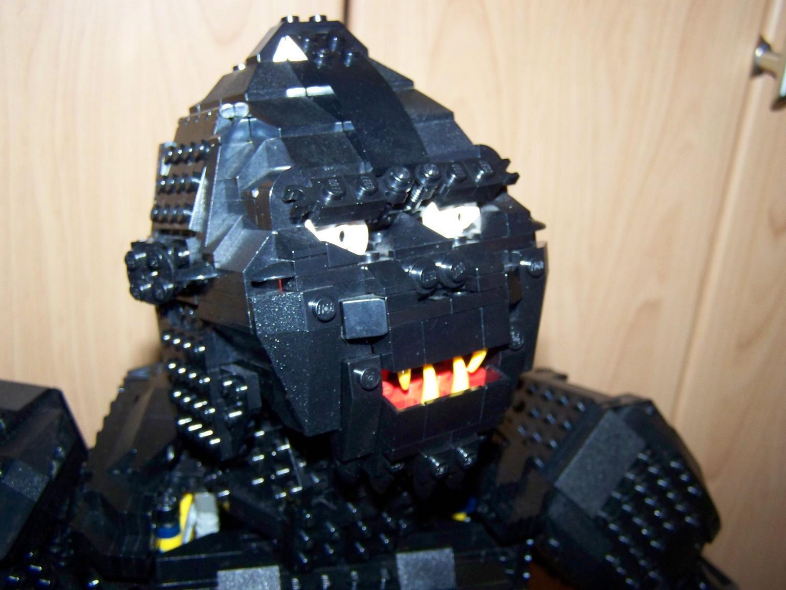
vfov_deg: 37.7
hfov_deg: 49.0
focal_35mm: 38
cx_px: 393
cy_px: 295
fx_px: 863
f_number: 2.8
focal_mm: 6.3
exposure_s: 1/30
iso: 200
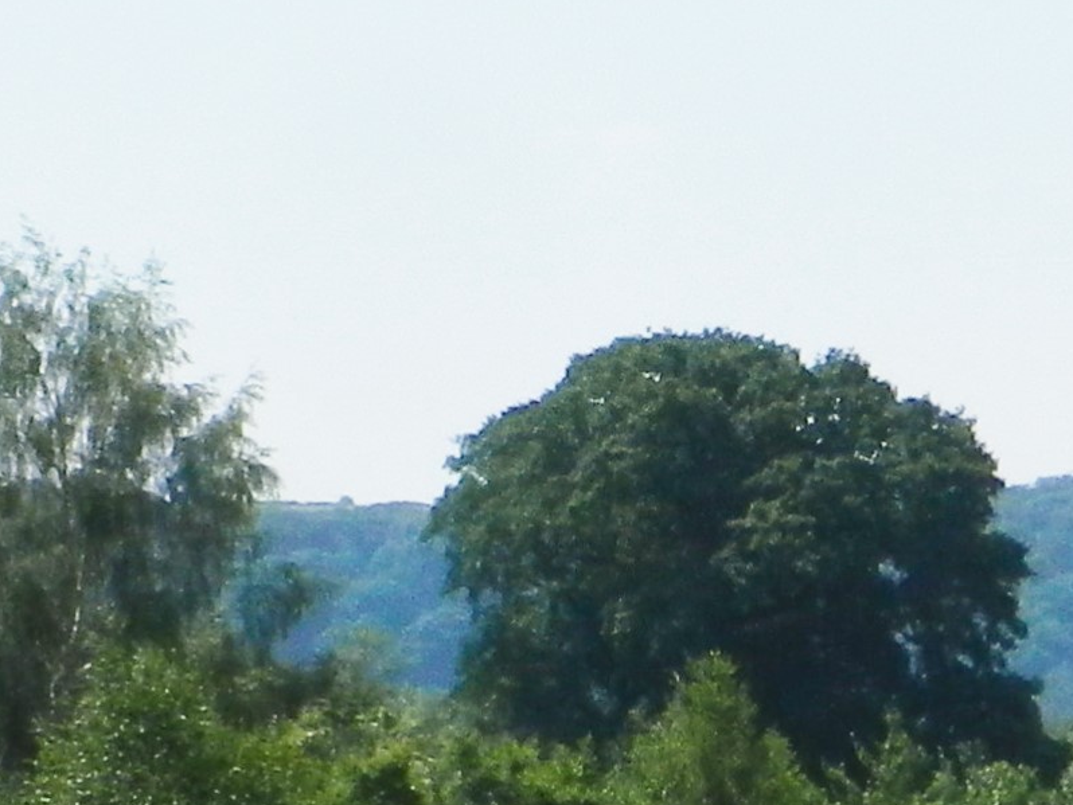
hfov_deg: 4.0
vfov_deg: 3.0
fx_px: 15317
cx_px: 1376
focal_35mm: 494
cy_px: 963
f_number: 5
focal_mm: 16.4
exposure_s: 1/800
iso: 100
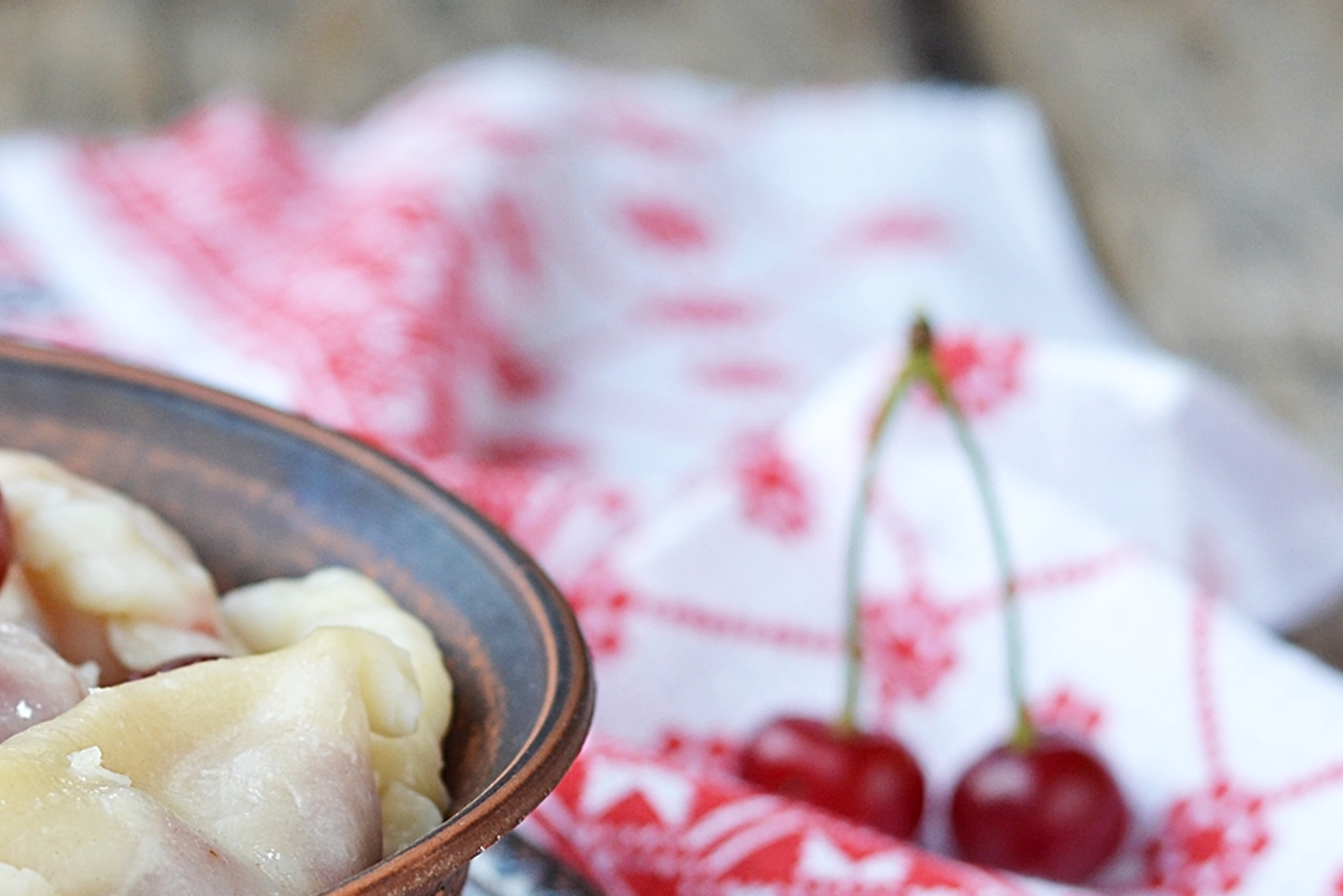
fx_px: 5859
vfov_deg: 8.7
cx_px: 29
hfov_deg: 12.9
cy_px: 665
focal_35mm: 157
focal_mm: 50
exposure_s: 1/320
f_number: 4
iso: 200
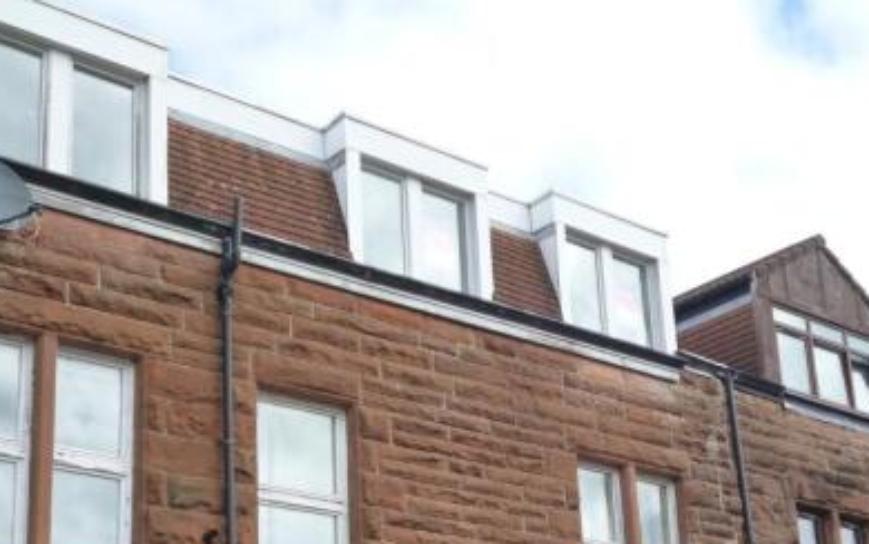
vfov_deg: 19.8
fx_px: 1540
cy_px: 449
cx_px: 531
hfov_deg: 31.4
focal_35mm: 65
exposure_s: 1/400
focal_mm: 7.3
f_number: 3.7
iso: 160
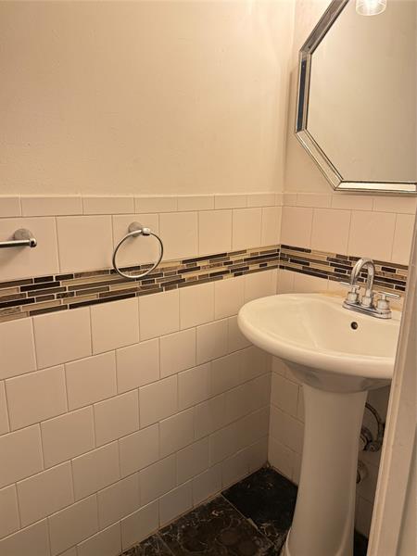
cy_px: 278
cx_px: 208
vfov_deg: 71.6
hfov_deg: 56.8
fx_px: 385
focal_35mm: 24
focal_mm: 6.76
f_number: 1.78
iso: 320
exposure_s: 1/120
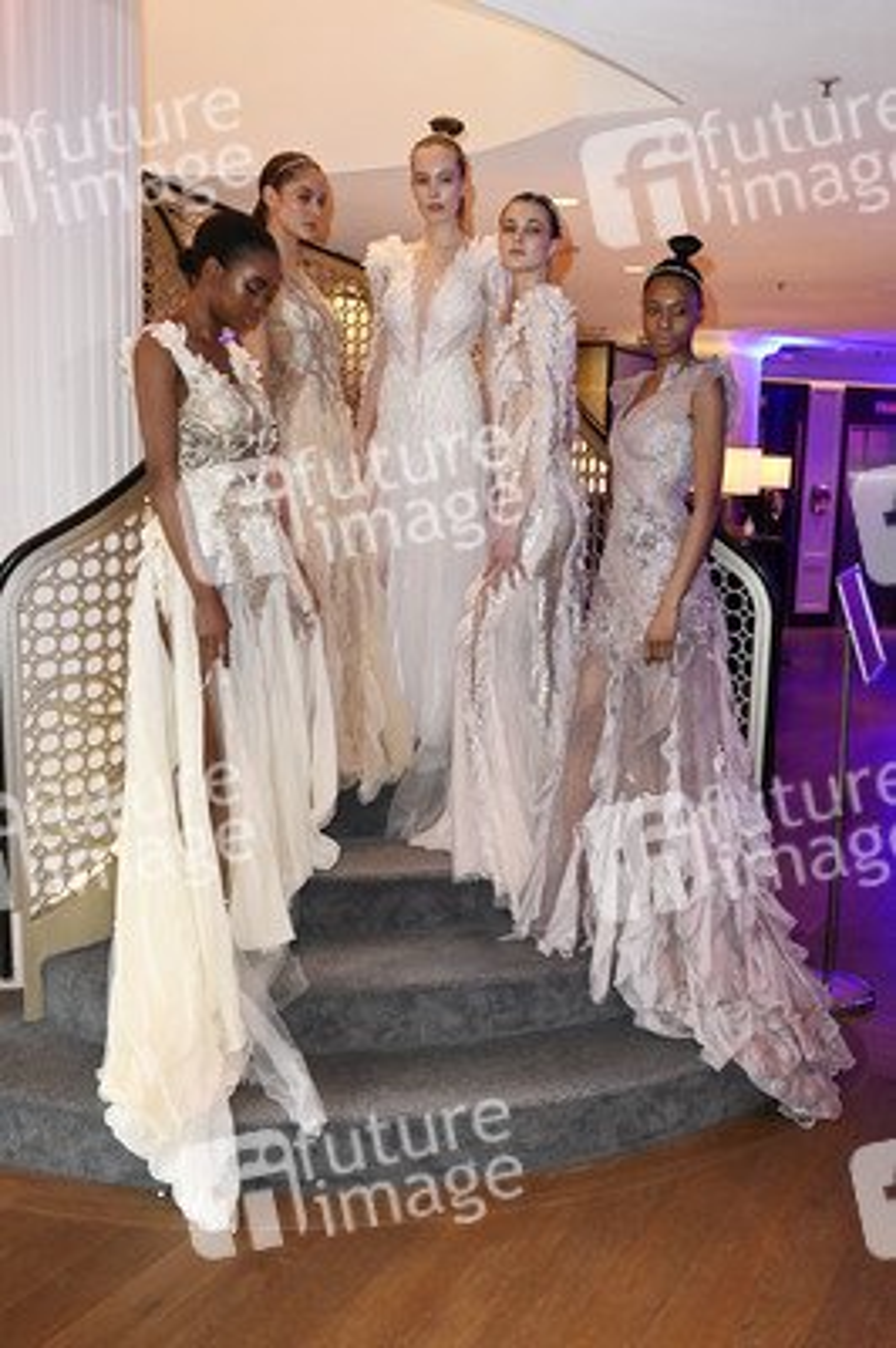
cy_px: 674
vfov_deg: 63.7
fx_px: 1084
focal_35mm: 29
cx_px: 448
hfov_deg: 44.9
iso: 5000
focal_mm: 29
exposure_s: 1/160
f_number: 5.6
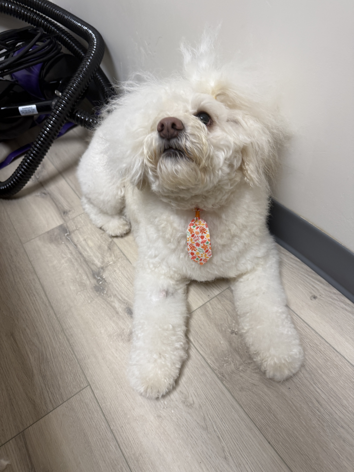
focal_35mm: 24
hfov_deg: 56.8
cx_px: 177
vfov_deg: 71.6
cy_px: 236
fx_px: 327
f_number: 1.78
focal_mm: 6.76
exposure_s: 1/60
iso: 125
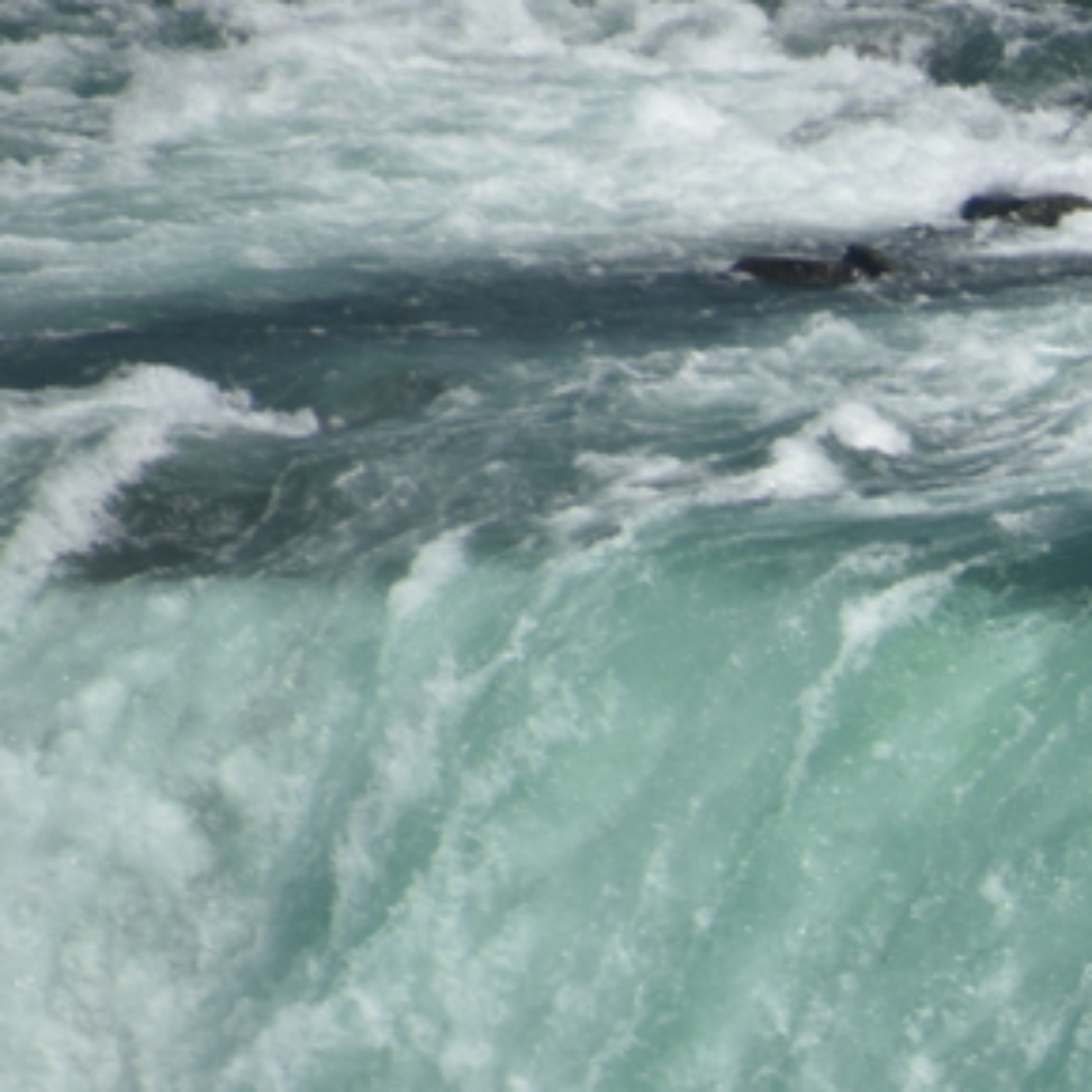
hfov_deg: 1.6
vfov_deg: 1.6
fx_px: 40259
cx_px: 2373
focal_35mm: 1128
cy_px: 1436
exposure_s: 1/640
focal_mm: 300
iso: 100
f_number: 7.1
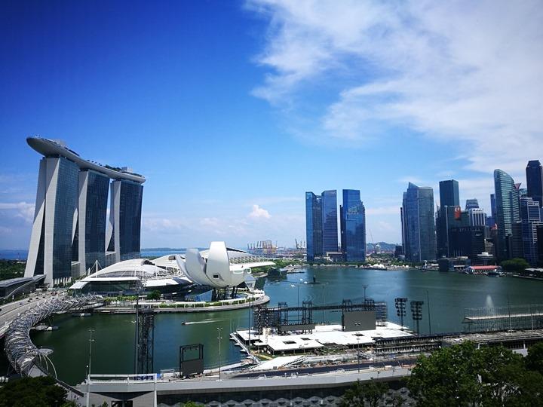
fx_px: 424
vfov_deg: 51.4
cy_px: 204
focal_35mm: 27
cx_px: 272
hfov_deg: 65.3
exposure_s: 1/323
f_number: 2.2
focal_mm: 4.5
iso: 50
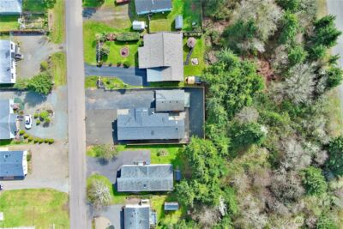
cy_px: 114
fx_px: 276
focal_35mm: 29
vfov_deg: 45.0
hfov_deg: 63.6
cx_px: 172
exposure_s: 1/571
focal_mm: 10.57
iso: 100
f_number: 2.8
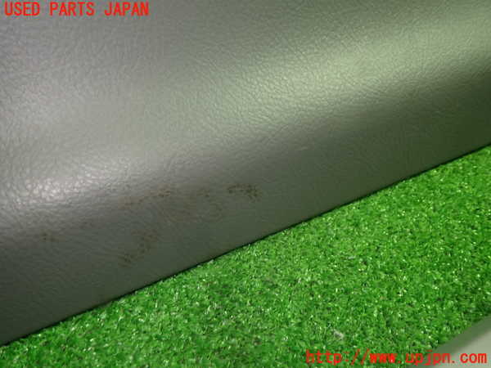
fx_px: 426
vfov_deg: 46.8
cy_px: 184
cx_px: 246
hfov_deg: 60.0
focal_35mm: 30
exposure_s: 1/30
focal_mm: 5.4
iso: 200
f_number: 2.3
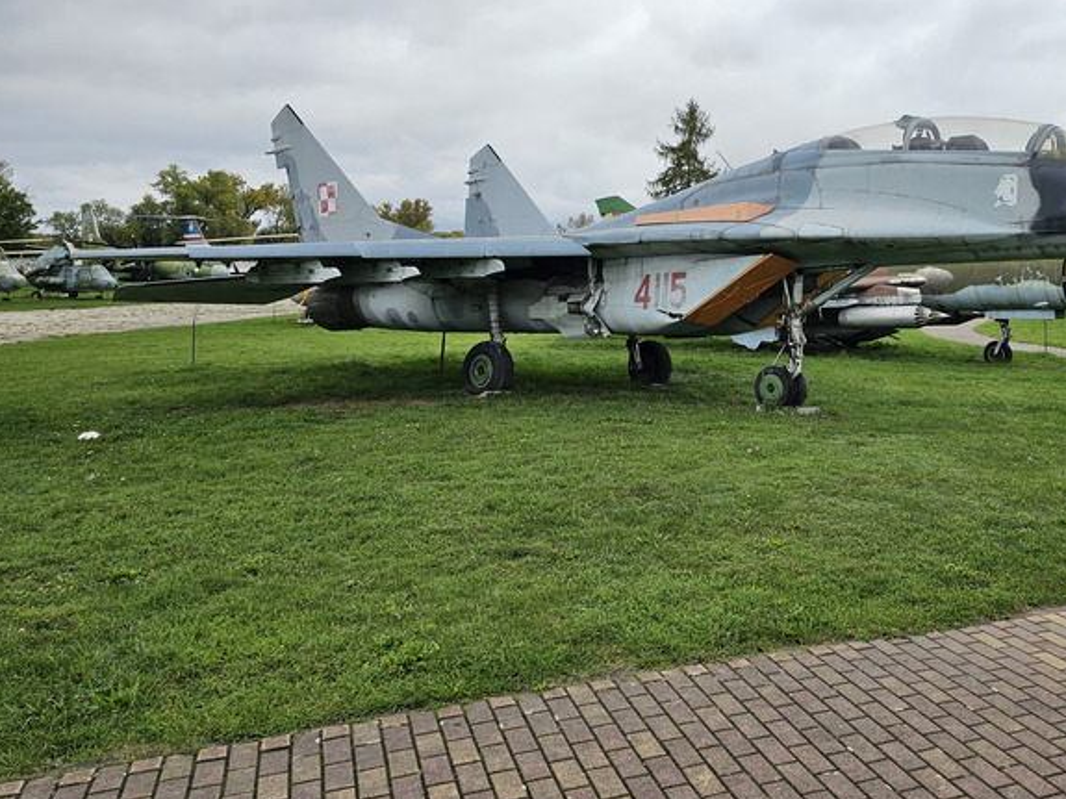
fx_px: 985
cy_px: 280
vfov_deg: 43.6
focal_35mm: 32
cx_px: 730
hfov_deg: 55.4
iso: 10
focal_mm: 6.3
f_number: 1.7
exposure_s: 1/412
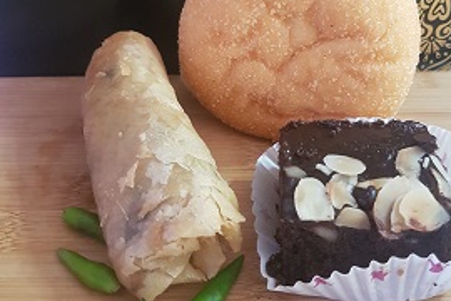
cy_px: 87
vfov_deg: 32.9
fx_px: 501
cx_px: 249
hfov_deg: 48.4
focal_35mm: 40
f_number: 1.7
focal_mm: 4.2
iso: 250
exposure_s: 1/11
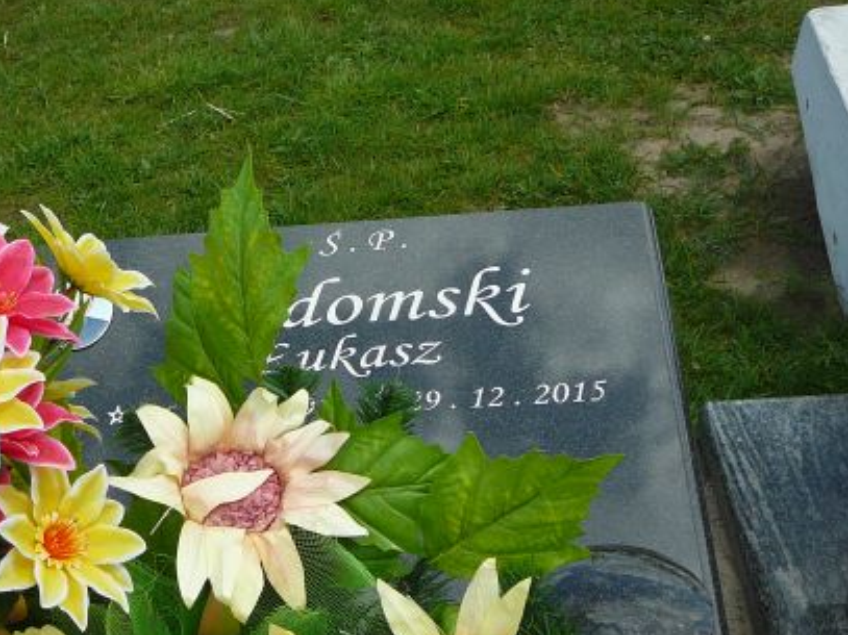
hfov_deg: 34.1
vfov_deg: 26.4
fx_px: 1347
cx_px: 190
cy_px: 421
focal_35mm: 55
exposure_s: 1/800
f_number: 2.8
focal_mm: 5.2
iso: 80
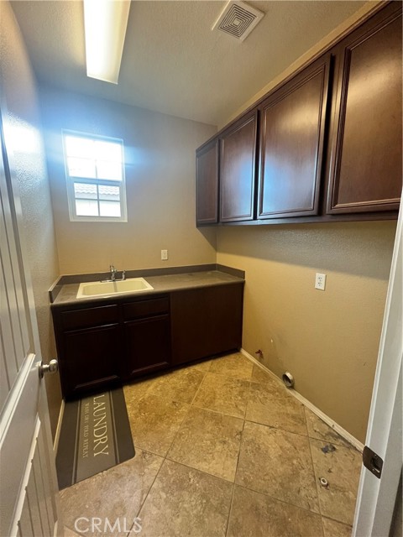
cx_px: 202
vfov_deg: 106.2
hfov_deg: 89.9
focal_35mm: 13
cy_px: 268
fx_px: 202
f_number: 1.8
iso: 400
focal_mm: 1.57
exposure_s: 1/60
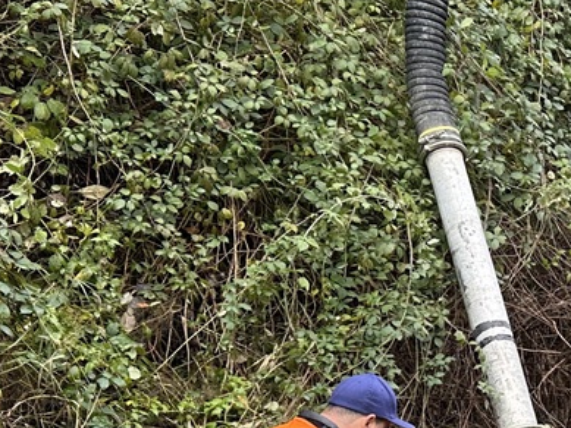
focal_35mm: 79
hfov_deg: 22.9
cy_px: 387
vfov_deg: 18.4
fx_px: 1304
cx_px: 669
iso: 64
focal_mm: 6.86
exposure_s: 1/197
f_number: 1.78
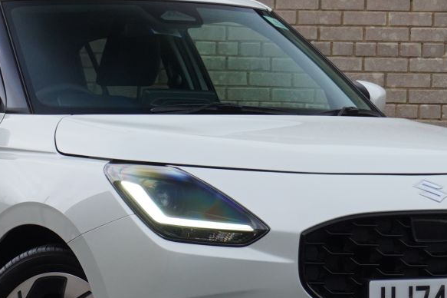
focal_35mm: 181
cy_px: 156
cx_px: 161
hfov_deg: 11.4
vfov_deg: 7.6
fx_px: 2246
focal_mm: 44
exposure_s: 1/160
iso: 800
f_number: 5.6
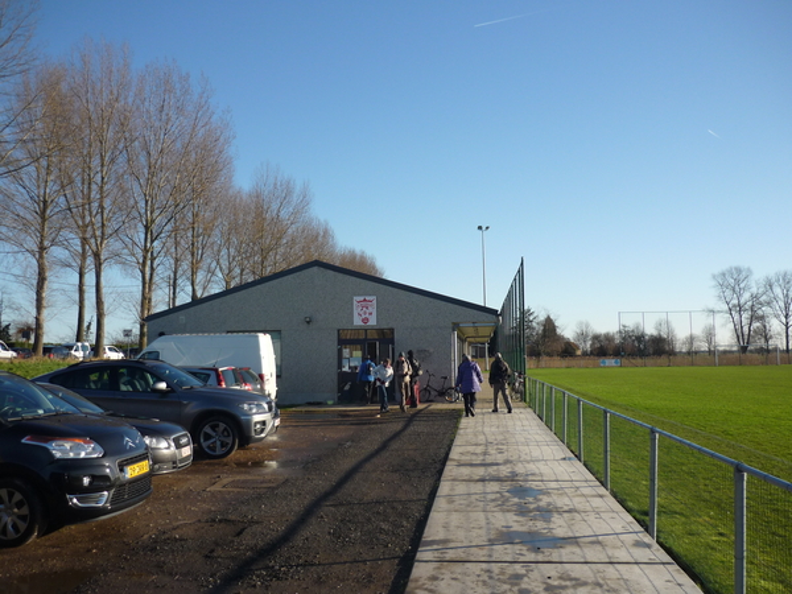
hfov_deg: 55.4
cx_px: 396
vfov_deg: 42.9
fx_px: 755
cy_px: 297
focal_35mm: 33
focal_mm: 5.5
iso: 100
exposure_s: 1/160
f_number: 8
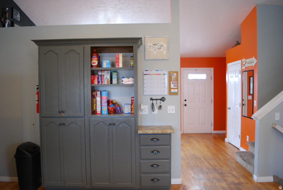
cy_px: 95
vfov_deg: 48.0
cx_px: 142
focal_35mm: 27
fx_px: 212
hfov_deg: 67.3
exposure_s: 1/30
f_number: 3.8
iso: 720
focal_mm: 18
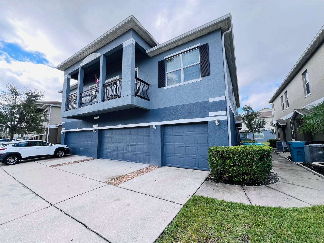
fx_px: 122
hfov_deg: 106.2
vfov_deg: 89.9
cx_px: 162
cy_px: 122
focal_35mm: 13
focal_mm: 1.57
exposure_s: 1/431
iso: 32
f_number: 1.8
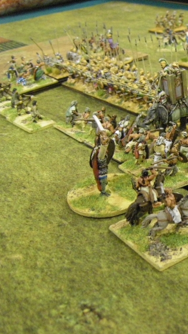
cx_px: 219
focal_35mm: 56
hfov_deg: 20.2
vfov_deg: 37.2
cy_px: 168
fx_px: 497
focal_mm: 6.3
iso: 800
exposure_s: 1/30
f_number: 3.5
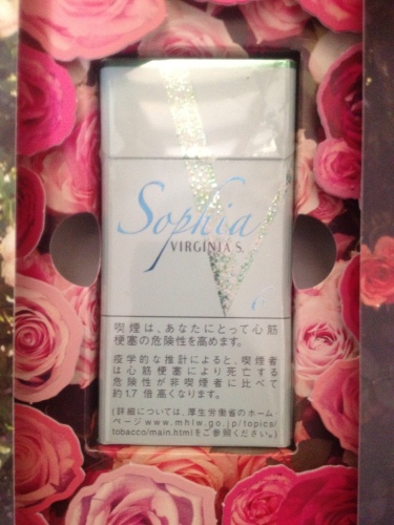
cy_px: 262
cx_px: 197
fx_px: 531
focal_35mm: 35
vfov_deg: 52.6
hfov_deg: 40.7
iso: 400
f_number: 2.4
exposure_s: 1/17
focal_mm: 4.28
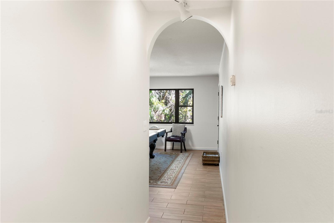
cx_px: 167
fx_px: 260
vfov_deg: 46.4
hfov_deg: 65.5
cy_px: 112
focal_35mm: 28
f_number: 13
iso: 400
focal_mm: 28
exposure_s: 1/8
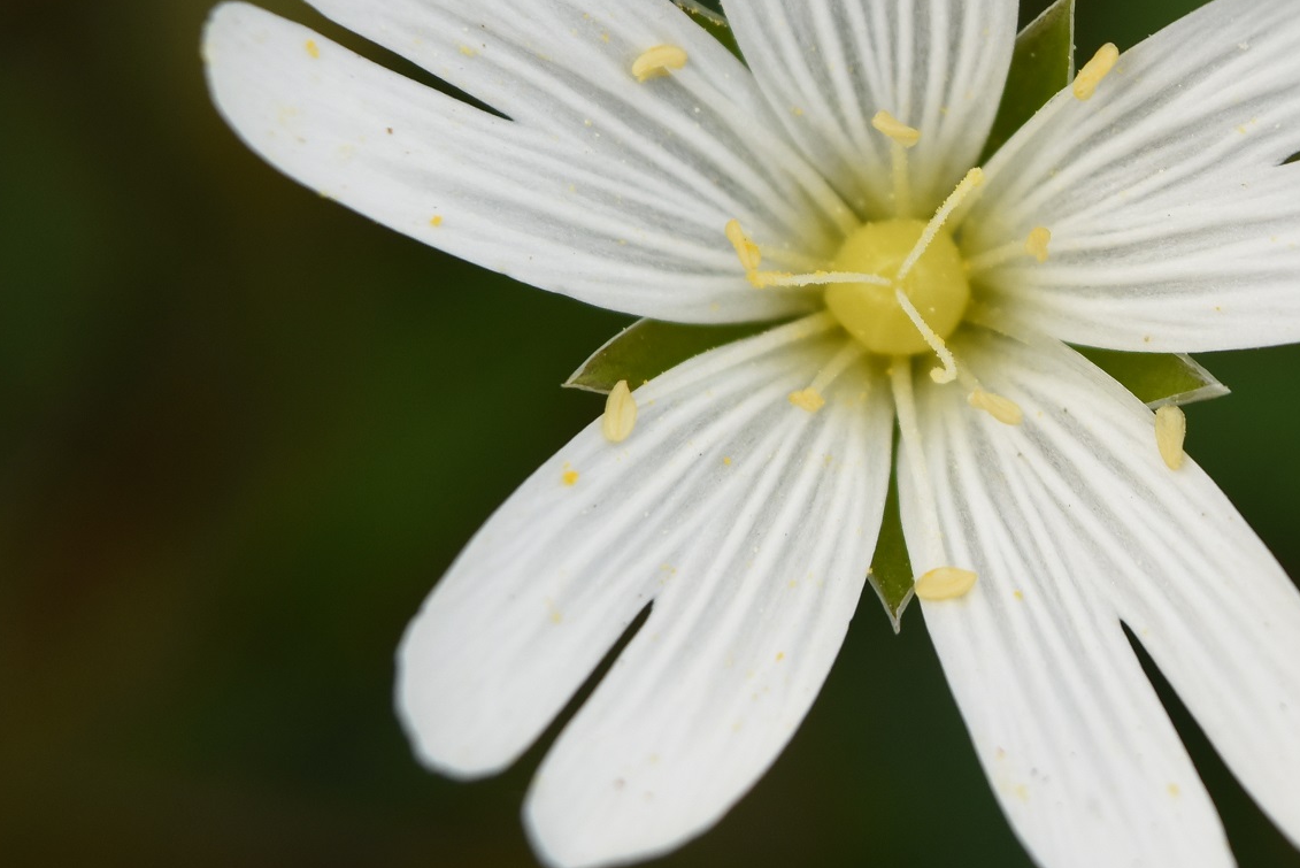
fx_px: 5924
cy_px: 262
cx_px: 913
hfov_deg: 12.5
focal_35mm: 164
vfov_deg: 8.4
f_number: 8
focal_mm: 55
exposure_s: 1/160
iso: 320
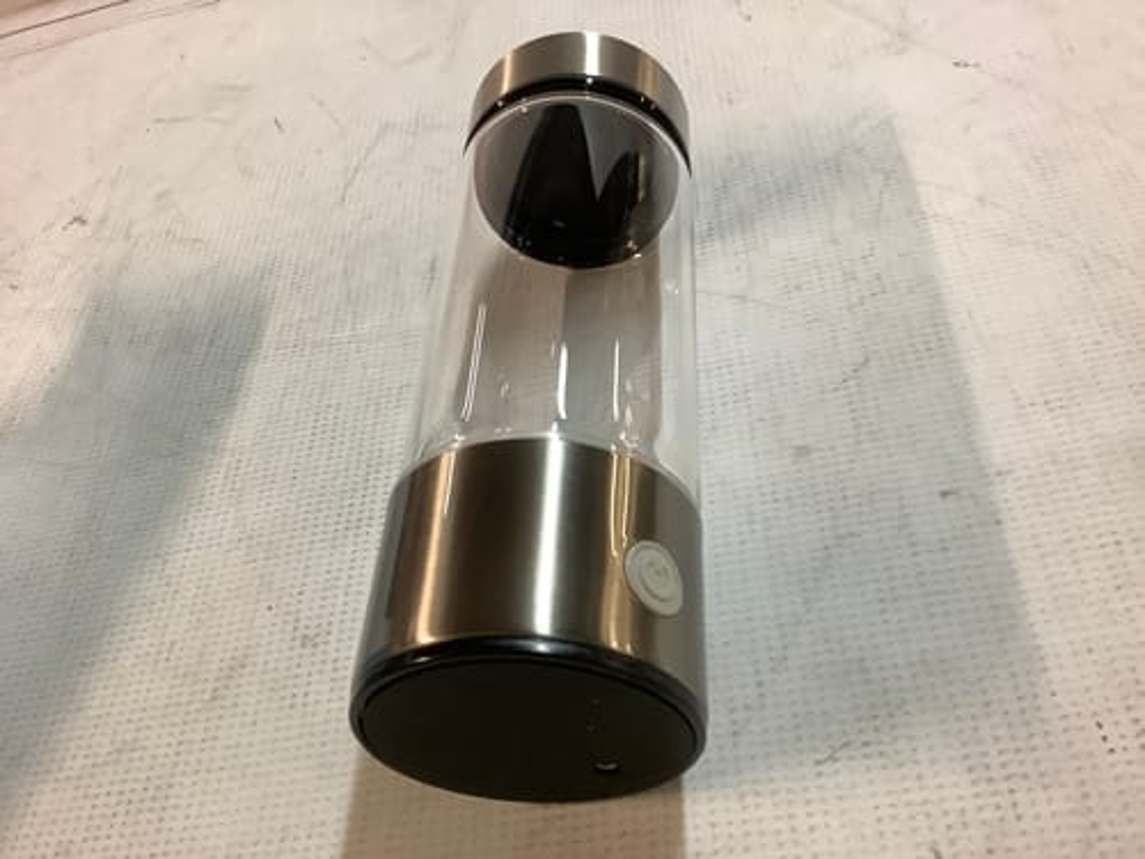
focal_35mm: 31
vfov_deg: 45.4
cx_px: 572
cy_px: 430
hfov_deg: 58.4
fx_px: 1025
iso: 160
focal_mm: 3.3
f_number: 2.4
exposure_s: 1/50
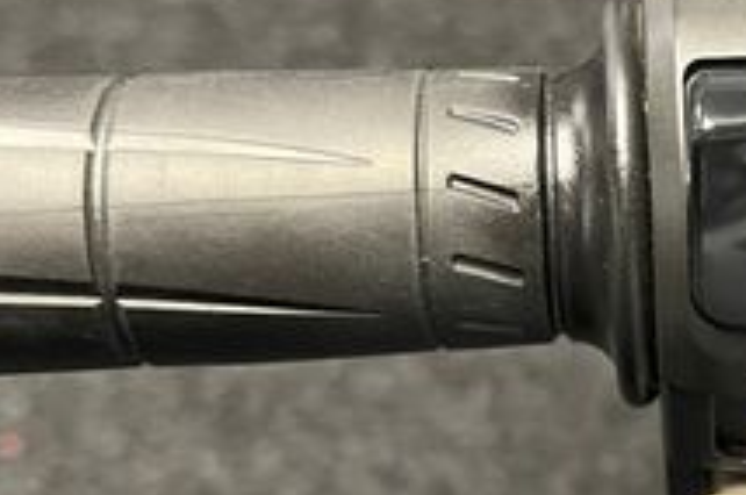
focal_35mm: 81
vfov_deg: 16.8
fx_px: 1676
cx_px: 798
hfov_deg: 23.7
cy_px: 282
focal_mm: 5.1
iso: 400
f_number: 1.6
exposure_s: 1/33
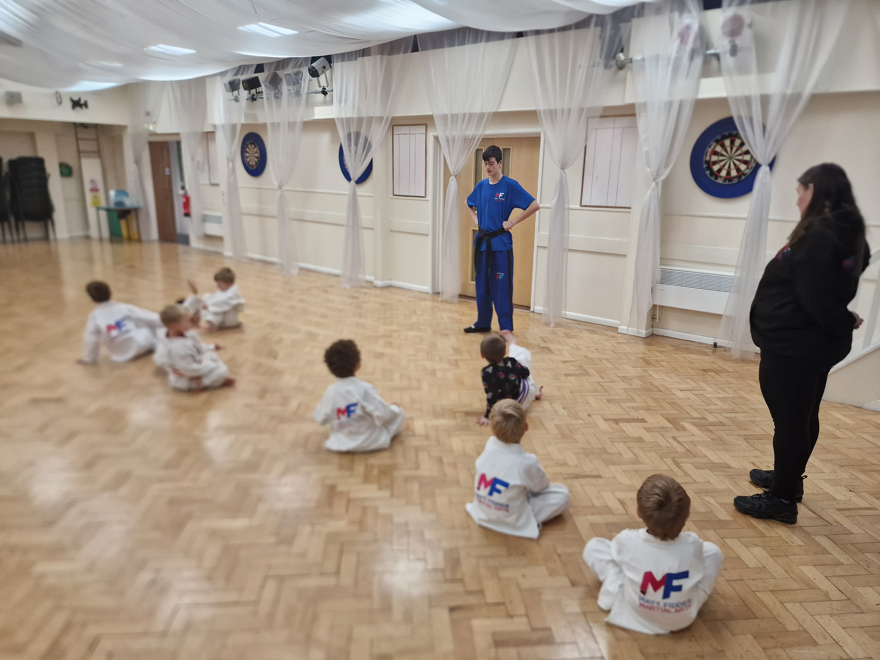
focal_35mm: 23
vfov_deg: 58.9
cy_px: 330
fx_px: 585
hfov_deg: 73.9
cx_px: 440
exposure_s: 1/100
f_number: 1.8
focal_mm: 6.4
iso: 160
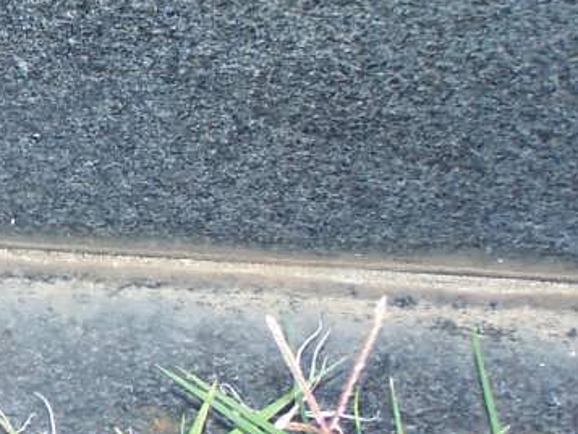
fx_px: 3875
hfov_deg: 8.3
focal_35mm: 232
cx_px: -306
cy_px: 149
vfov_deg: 6.4
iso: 80
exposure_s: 1/500
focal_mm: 11.5
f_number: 3.2
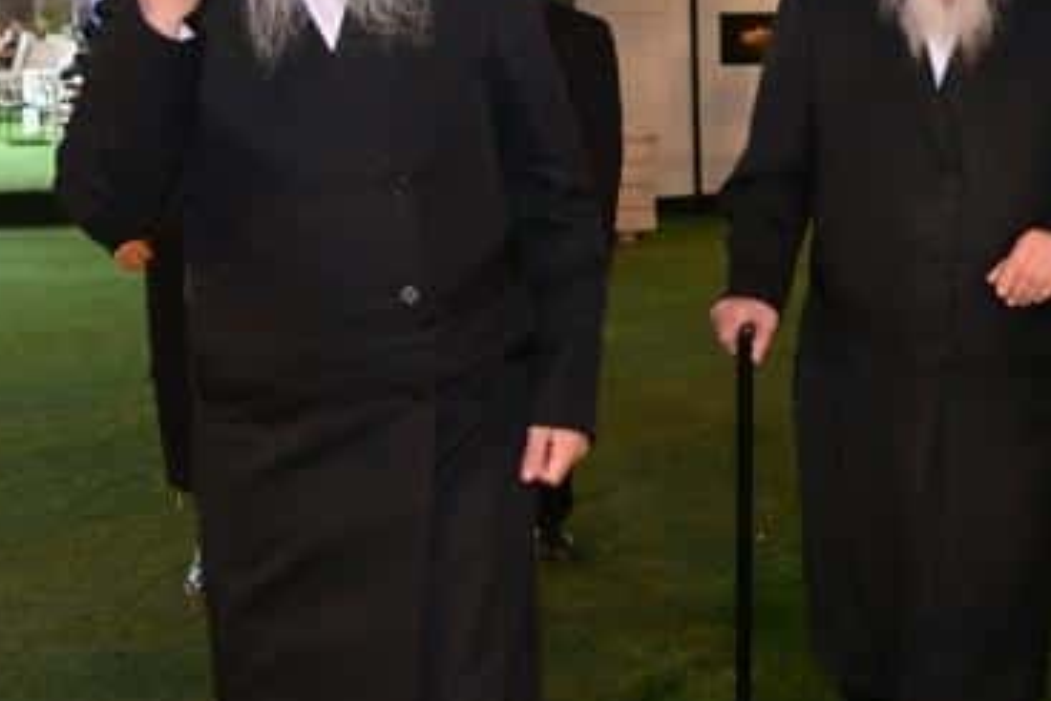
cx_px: 779
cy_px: 165
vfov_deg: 20.2
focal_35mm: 67
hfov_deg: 29.6
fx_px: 1957
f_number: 4
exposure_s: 1/100
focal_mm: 24
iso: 1000
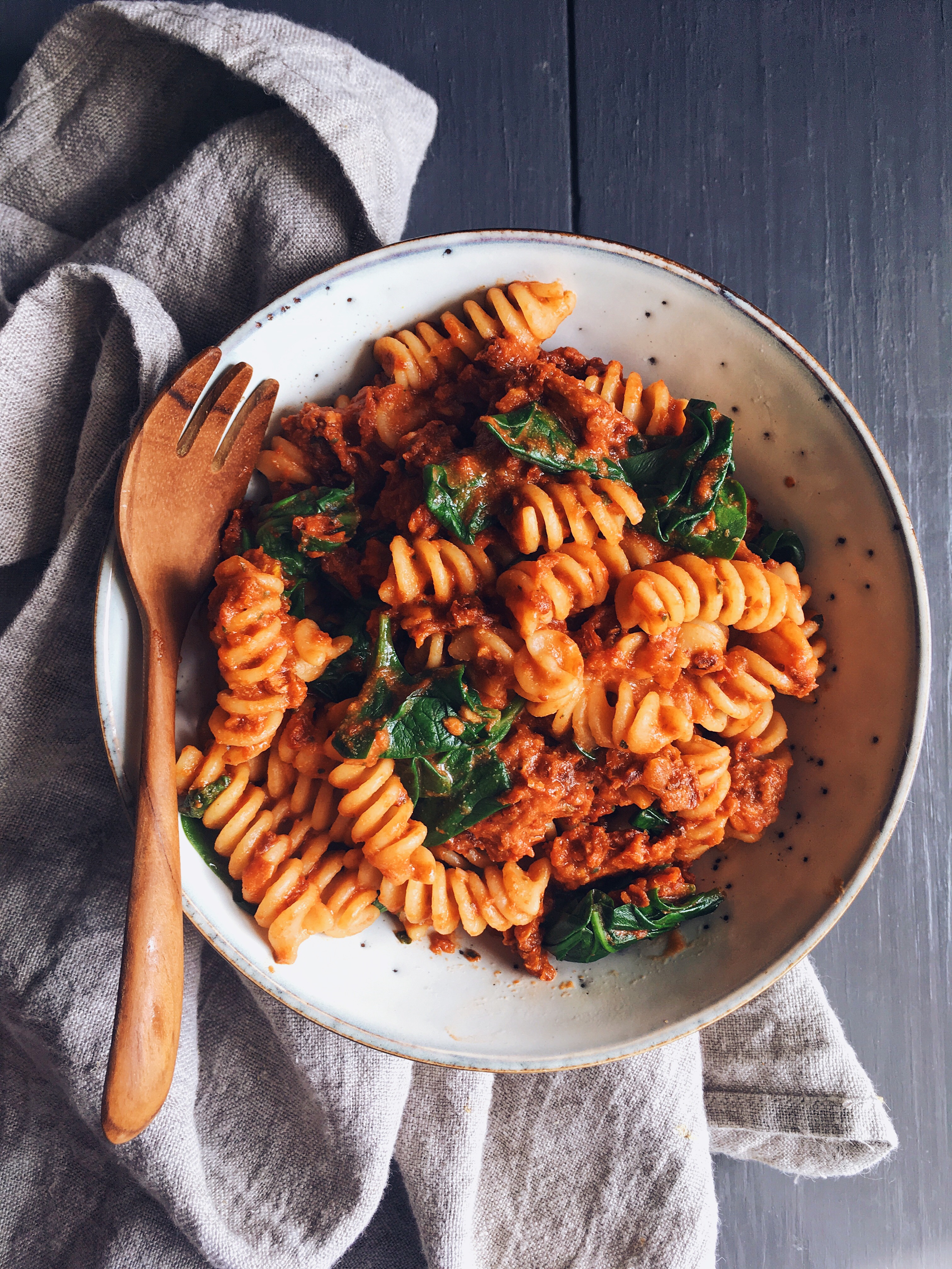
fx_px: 1063
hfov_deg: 48.2
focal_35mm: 29
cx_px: 476
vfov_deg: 61.7
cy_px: 634
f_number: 2.2
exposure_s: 1/50
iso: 32
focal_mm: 4.15
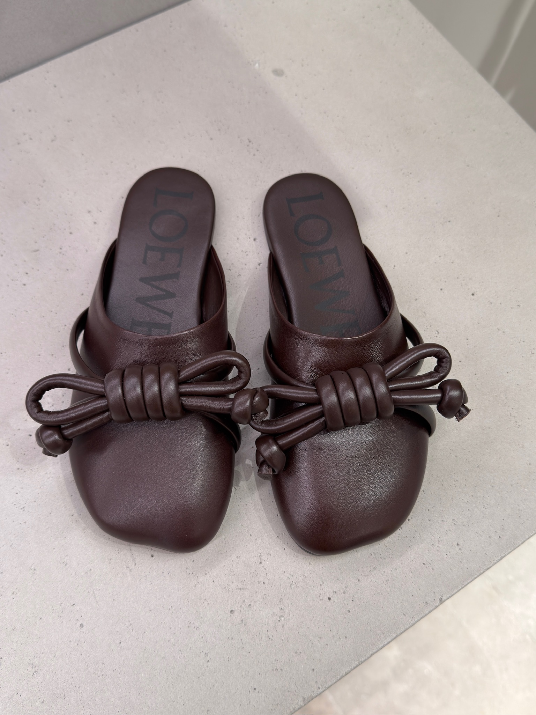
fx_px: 723
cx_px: 268
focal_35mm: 35
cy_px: 358
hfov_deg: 40.7
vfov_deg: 52.6
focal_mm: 6.76
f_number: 1.78
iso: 64
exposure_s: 1/49
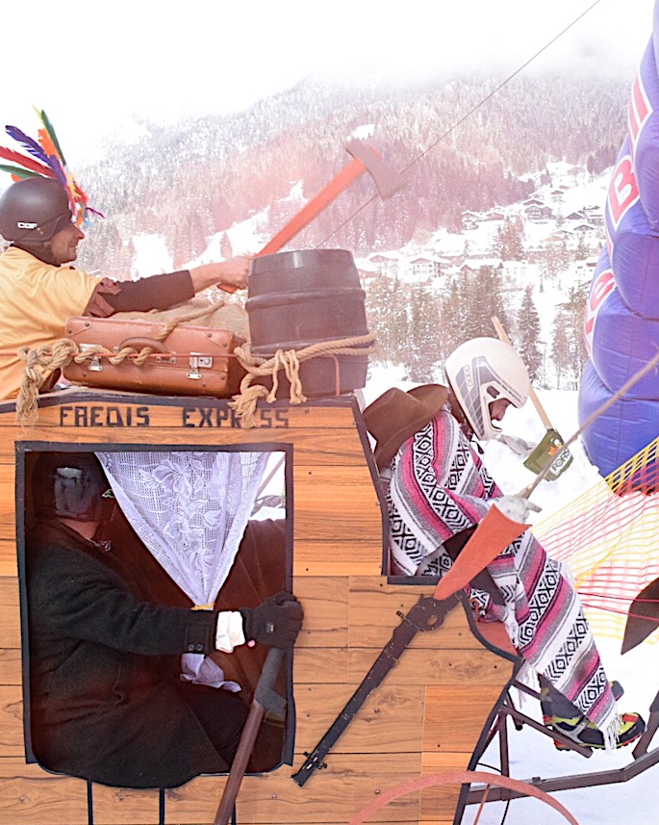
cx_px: 473
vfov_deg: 39.6
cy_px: 414
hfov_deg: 31.6
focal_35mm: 47
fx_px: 1146
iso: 1600
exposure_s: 1/200
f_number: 20
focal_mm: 22
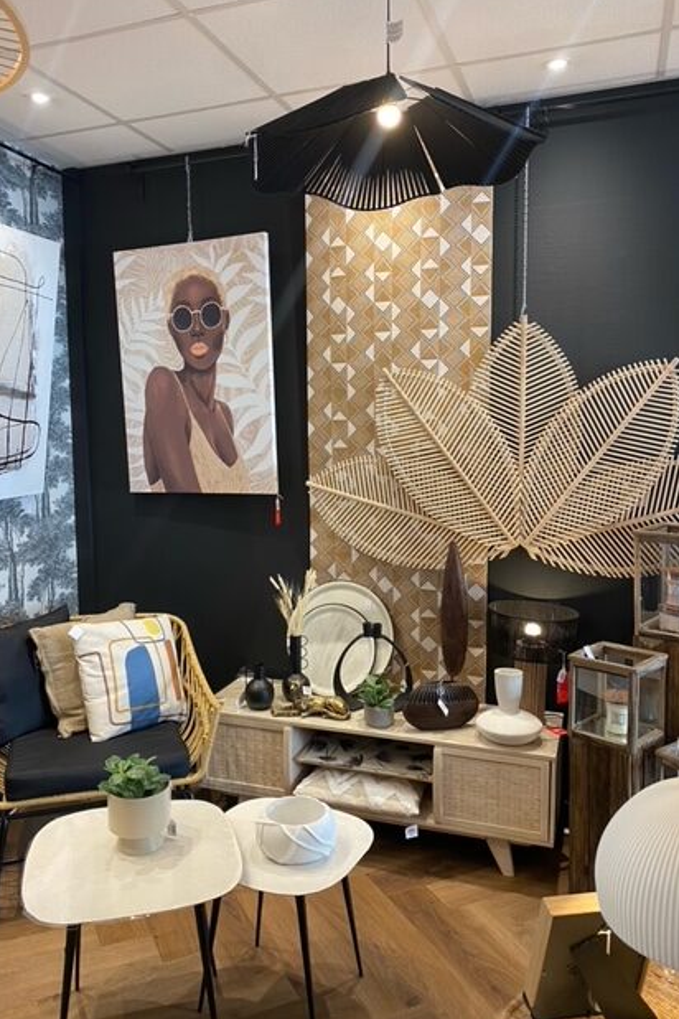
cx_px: 303
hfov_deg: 46.3
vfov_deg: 65.5
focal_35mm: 28
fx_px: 792
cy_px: 508
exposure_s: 1/50
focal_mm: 4.25
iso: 100
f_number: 1.8
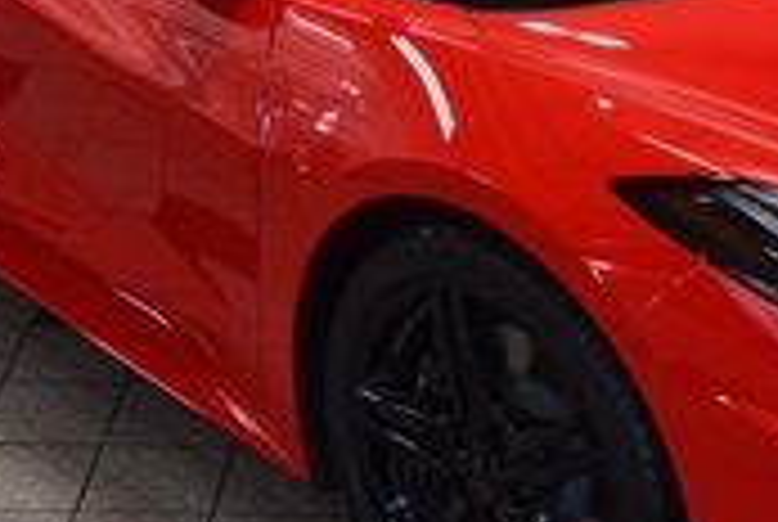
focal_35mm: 122
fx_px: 2641
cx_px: 544
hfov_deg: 16.7
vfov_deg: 11.2
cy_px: 74
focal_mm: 22
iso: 1600
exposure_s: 1/60
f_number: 7.1
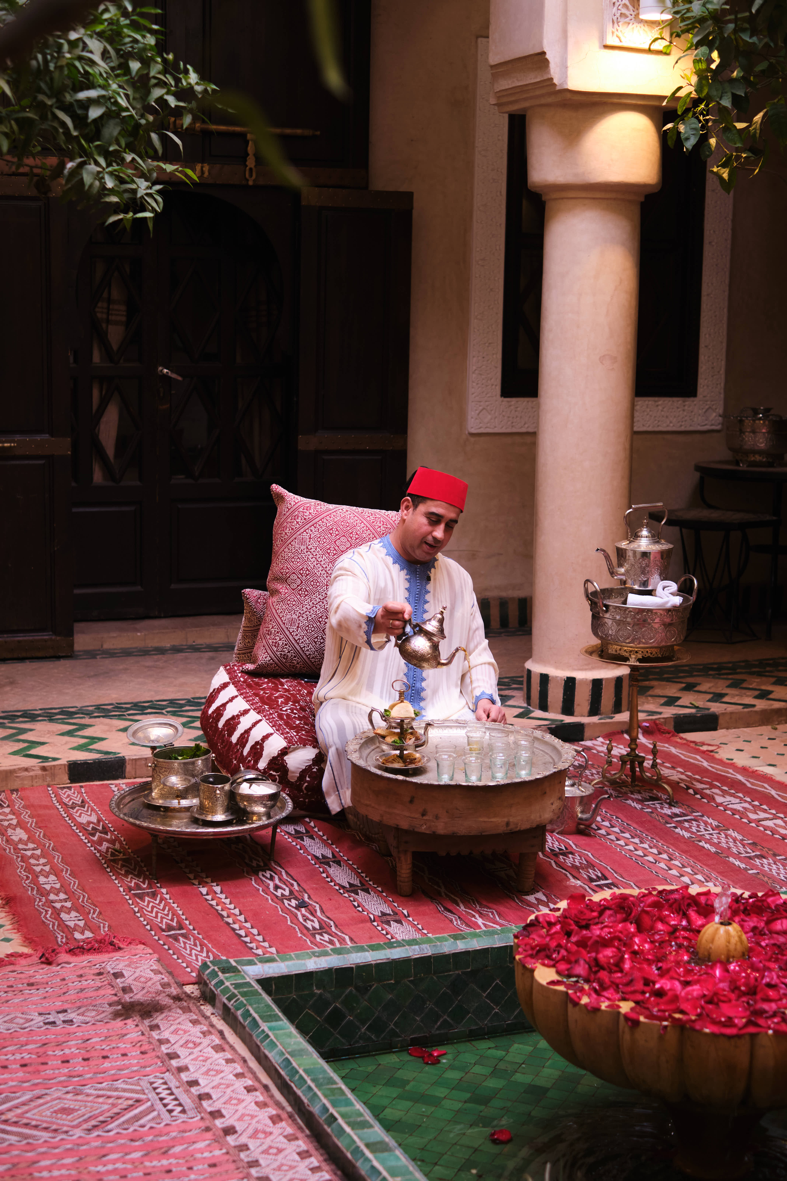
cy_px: 590
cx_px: 394
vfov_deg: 37.5
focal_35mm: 53
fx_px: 1738
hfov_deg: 25.5
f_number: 2.5
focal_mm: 35
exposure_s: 1/160
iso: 400
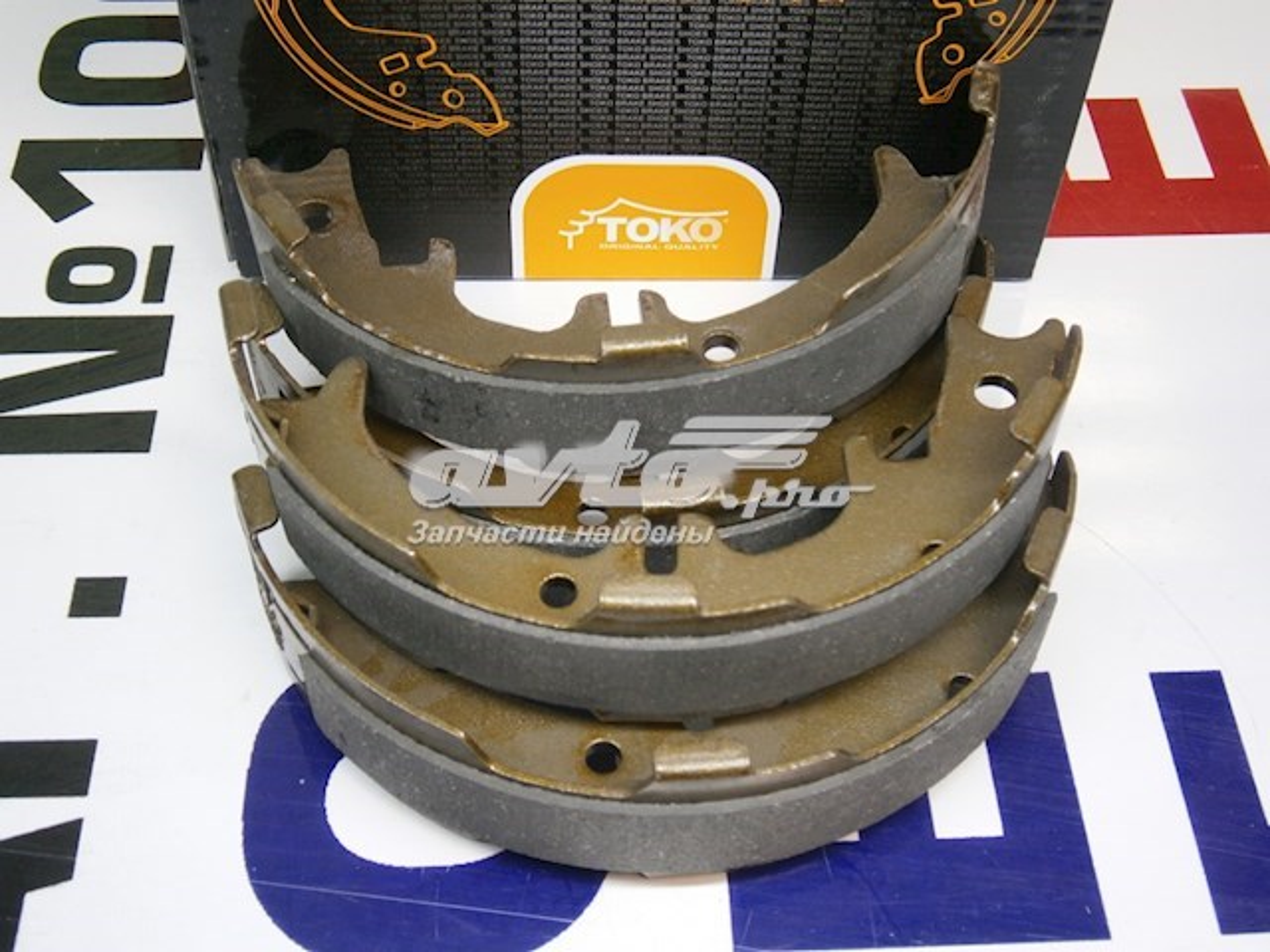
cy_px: 476
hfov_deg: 40.4
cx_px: 635
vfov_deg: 30.9
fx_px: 1724
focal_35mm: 47
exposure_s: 1/10
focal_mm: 8.3
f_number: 3.4
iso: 125
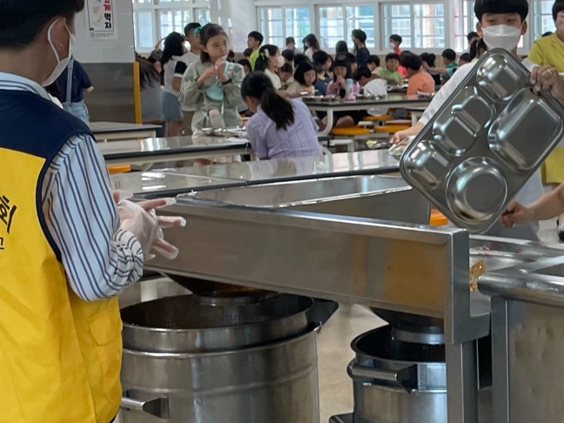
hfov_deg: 24.1
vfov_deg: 19.1
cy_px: 217
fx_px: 1255
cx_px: 581
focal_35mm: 77
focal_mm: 4.2
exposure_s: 1/120
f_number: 1.6
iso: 100
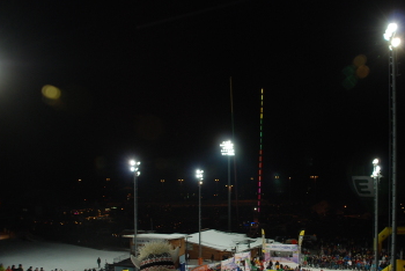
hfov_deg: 51.4
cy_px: 162
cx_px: 251
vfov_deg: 35.9
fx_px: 417
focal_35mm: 37
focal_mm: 18
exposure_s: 1/200
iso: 400
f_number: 3.5
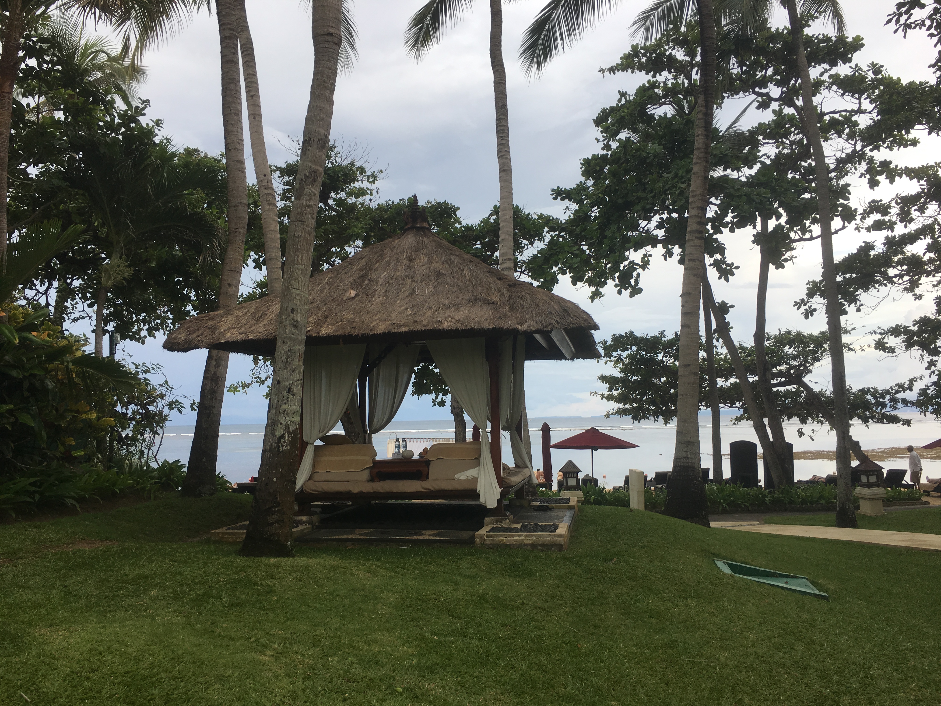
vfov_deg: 48.2
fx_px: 788
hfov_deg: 61.7
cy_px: 353
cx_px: 470
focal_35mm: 29
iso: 25
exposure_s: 1/405
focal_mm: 4.15
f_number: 2.2
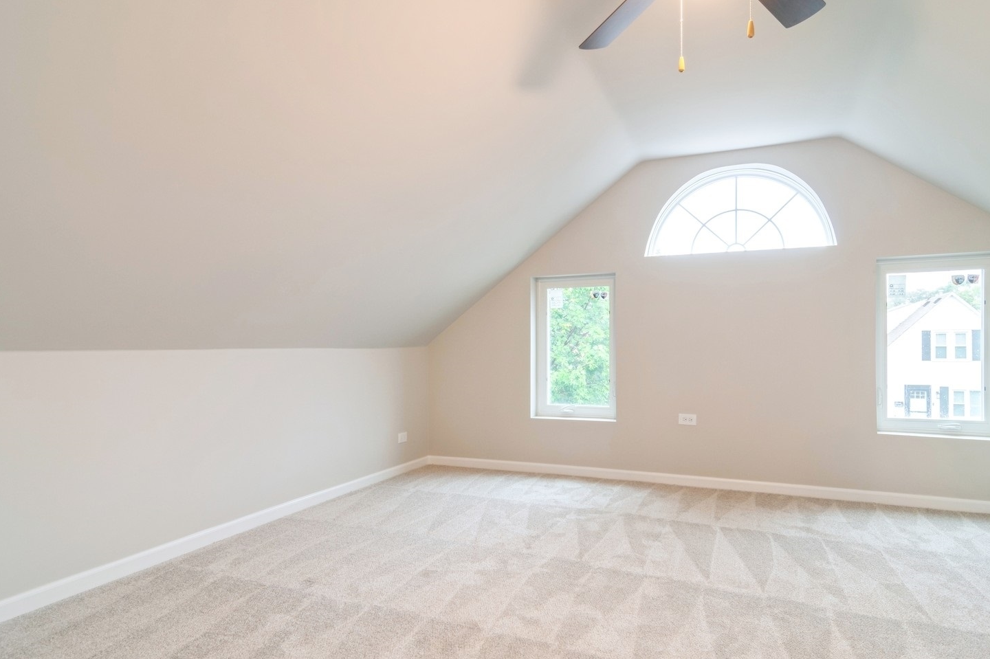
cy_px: 355
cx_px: 492
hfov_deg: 84.0
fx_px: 550
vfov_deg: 61.8
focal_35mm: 20
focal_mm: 12
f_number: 8
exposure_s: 1/2
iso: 200
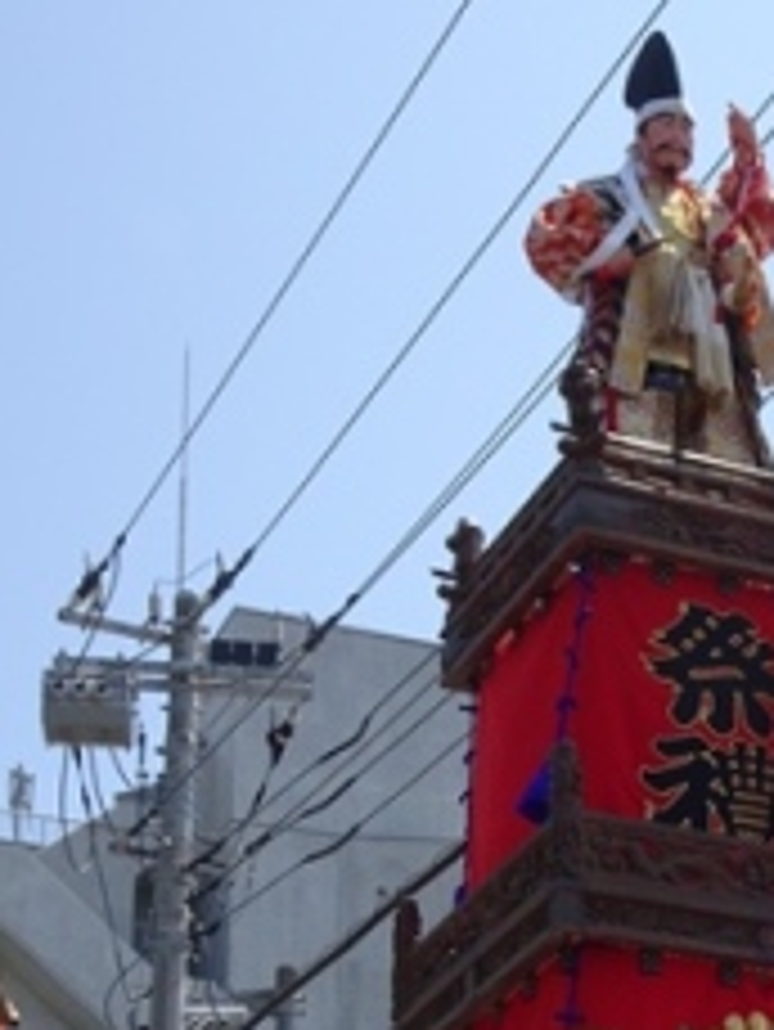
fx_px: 2800
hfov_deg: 15.6
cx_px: 700
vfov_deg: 20.2
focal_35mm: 94
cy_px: 1043
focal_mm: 7.3
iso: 80
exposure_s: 1/500
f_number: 4
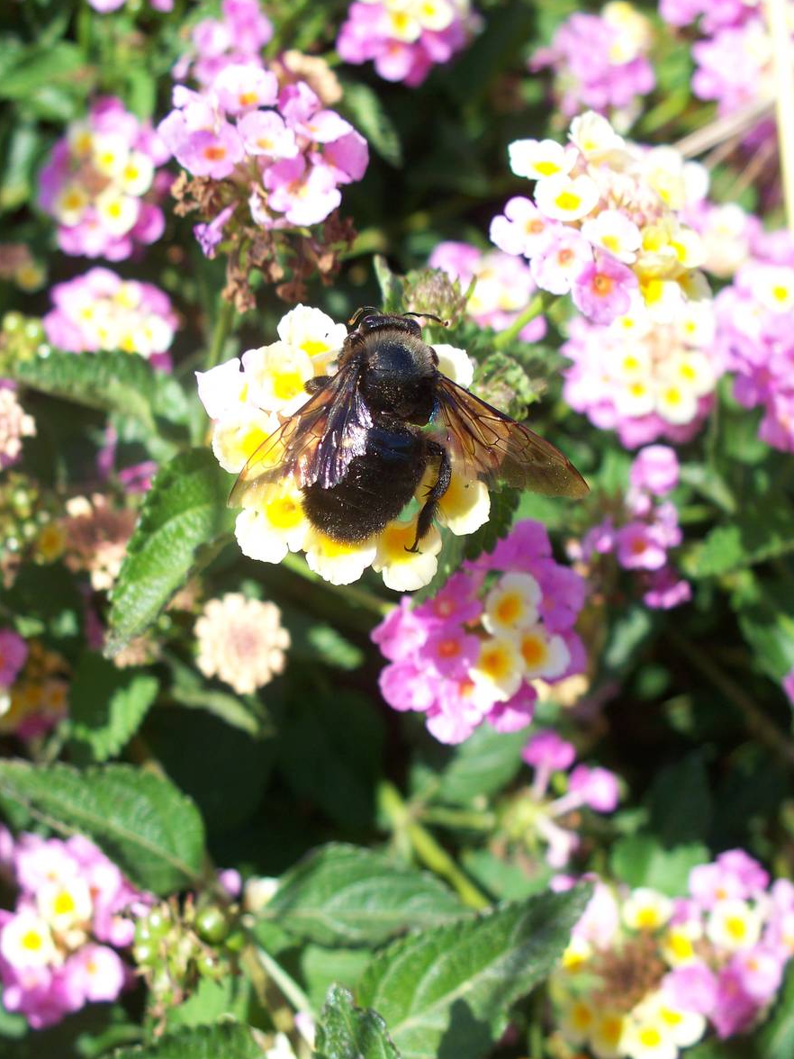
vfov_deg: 38.9
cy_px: 520
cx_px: 339
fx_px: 1499
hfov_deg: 29.6
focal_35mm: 49
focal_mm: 7.54
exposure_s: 1/400
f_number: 2.8
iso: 64
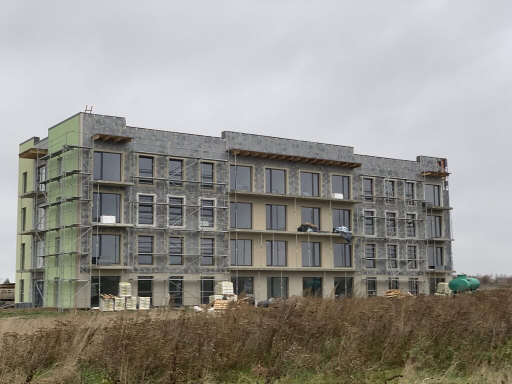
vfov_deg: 28.0
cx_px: 256
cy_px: 192
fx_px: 769
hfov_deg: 36.8
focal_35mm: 52
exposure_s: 1/61
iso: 16
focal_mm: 6
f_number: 2.4
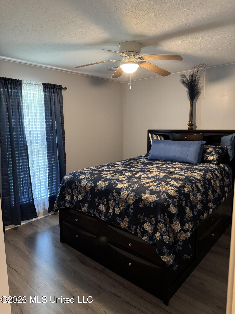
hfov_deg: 56.8
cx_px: 118
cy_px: 157
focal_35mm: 24
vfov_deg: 71.6
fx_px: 217
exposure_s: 1/40
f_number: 1.78
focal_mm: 6.76
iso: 640
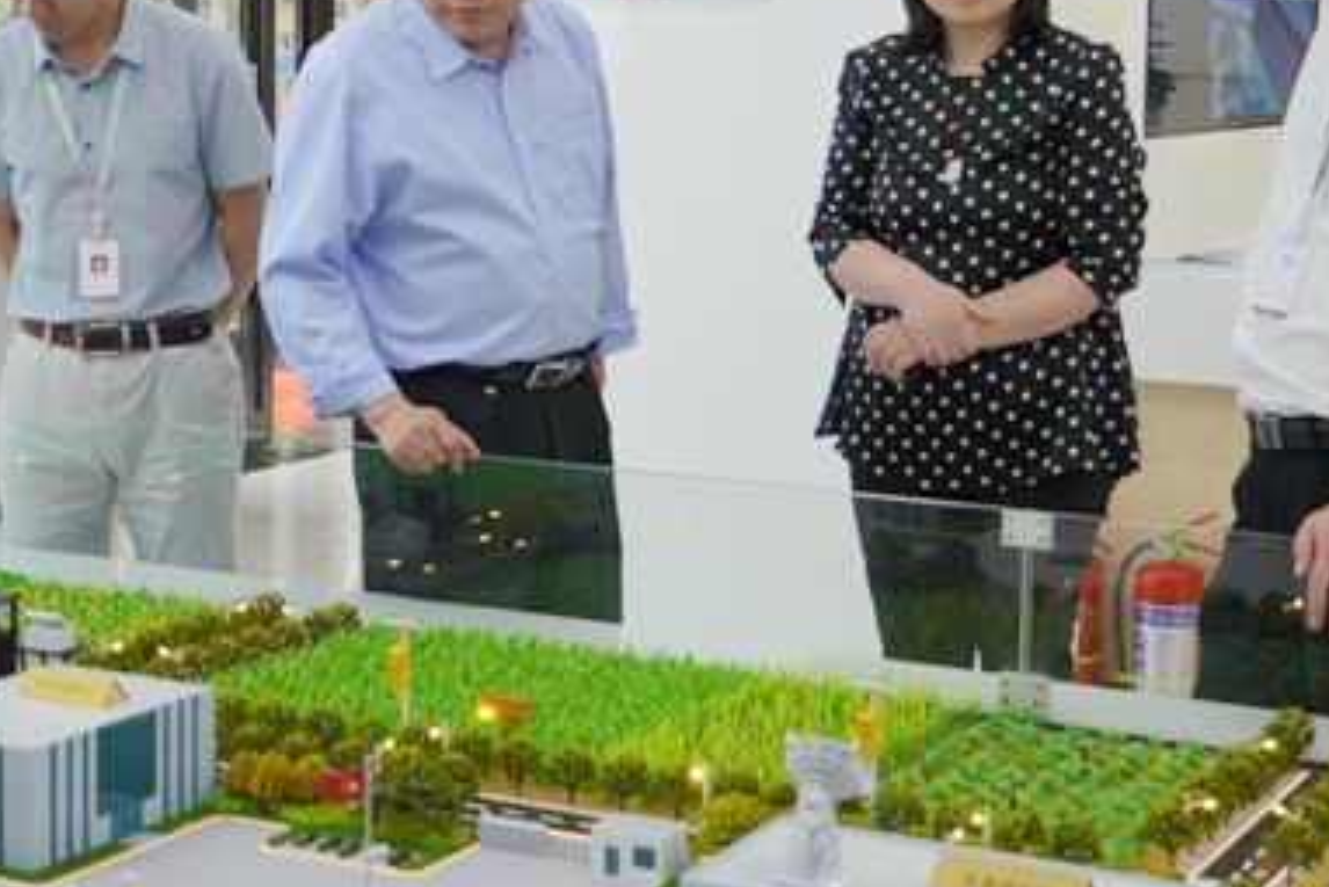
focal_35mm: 77
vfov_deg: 17.7
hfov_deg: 26.3
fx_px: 2844
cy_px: 259
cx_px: 640
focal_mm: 28
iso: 640
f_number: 4.5
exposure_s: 1/160
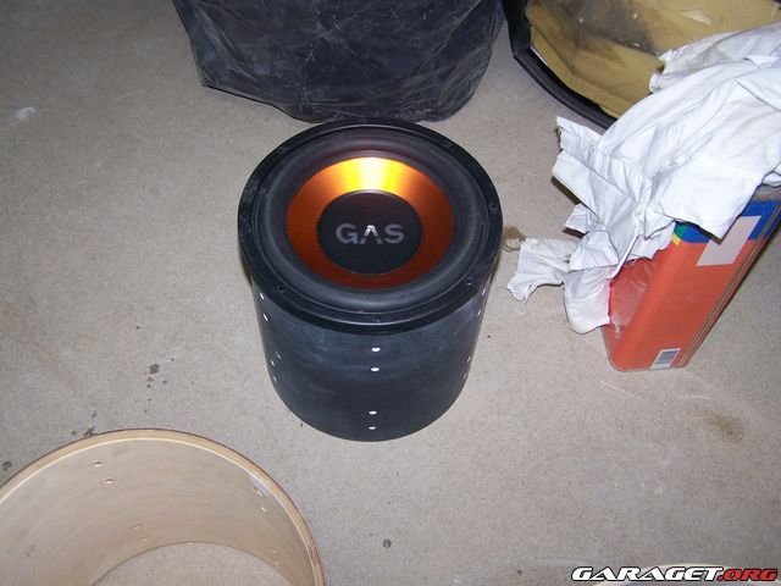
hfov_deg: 49.0
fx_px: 857
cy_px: 293
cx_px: 390
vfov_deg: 37.7
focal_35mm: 38
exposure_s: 1/60
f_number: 2.8
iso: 80
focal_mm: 6.3
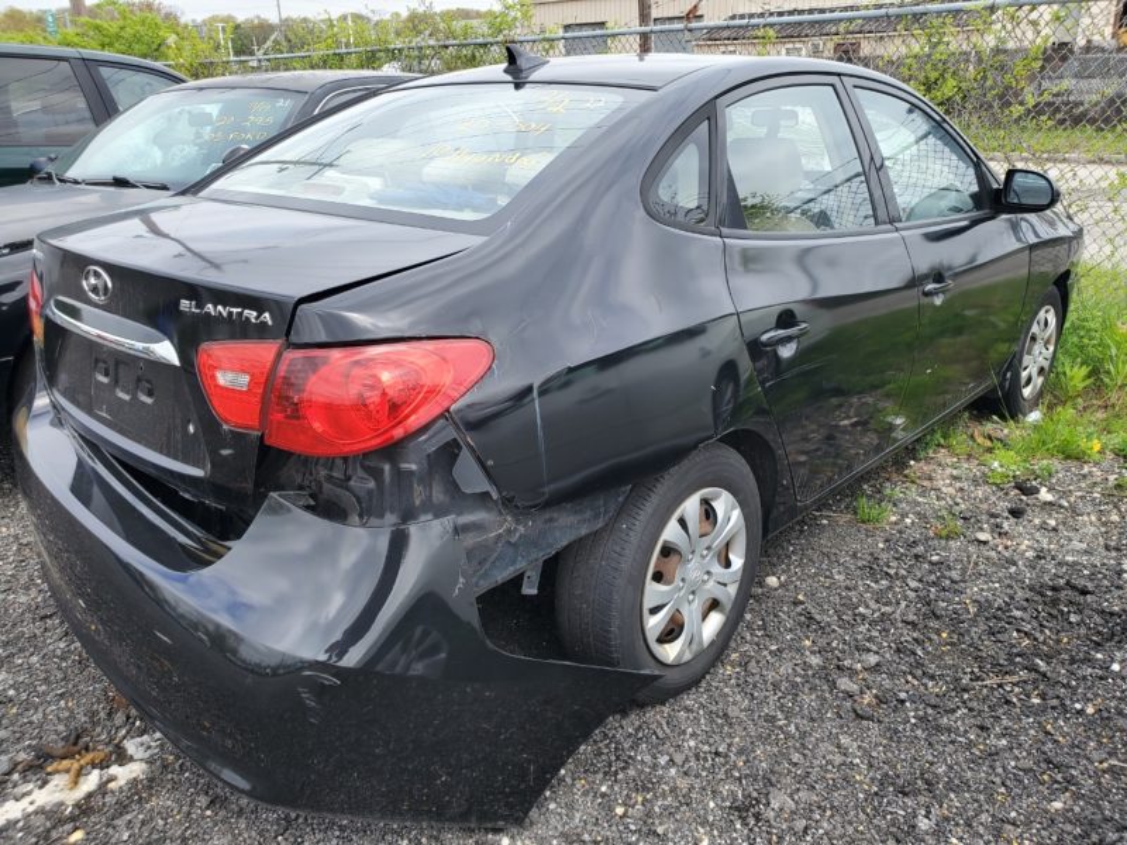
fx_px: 846
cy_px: 422
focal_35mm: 26
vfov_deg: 53.1
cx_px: 564
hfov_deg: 67.3
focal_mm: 4.3
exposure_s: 1/596
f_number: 2.4
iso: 50
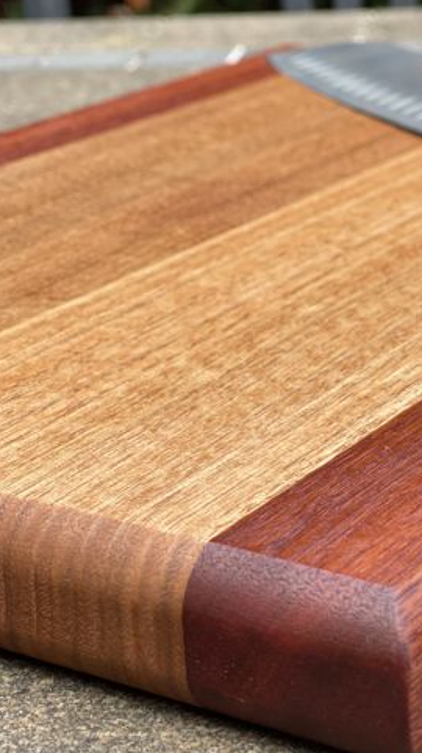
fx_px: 1733
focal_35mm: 87
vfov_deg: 24.5
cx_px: 342
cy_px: 337
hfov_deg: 13.8
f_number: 2.2
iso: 32
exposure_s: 1/121
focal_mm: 7.5
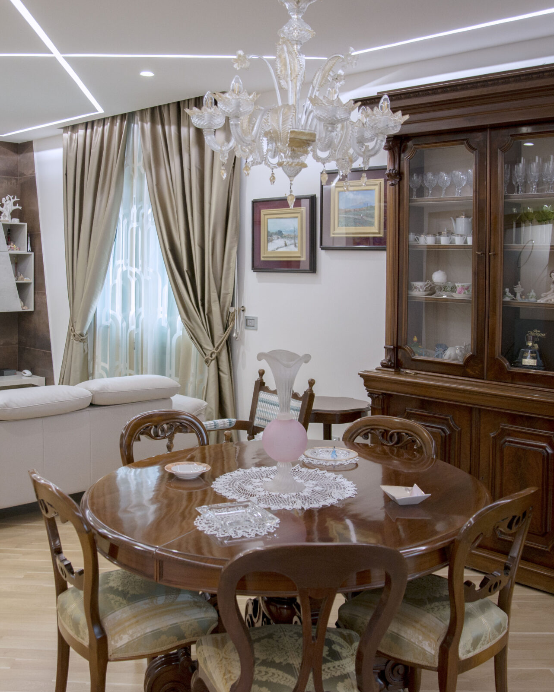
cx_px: 210
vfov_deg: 50.2
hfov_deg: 40.9
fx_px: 738
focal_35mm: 36
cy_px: 327
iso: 1000
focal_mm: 24
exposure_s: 1/80
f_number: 3.5
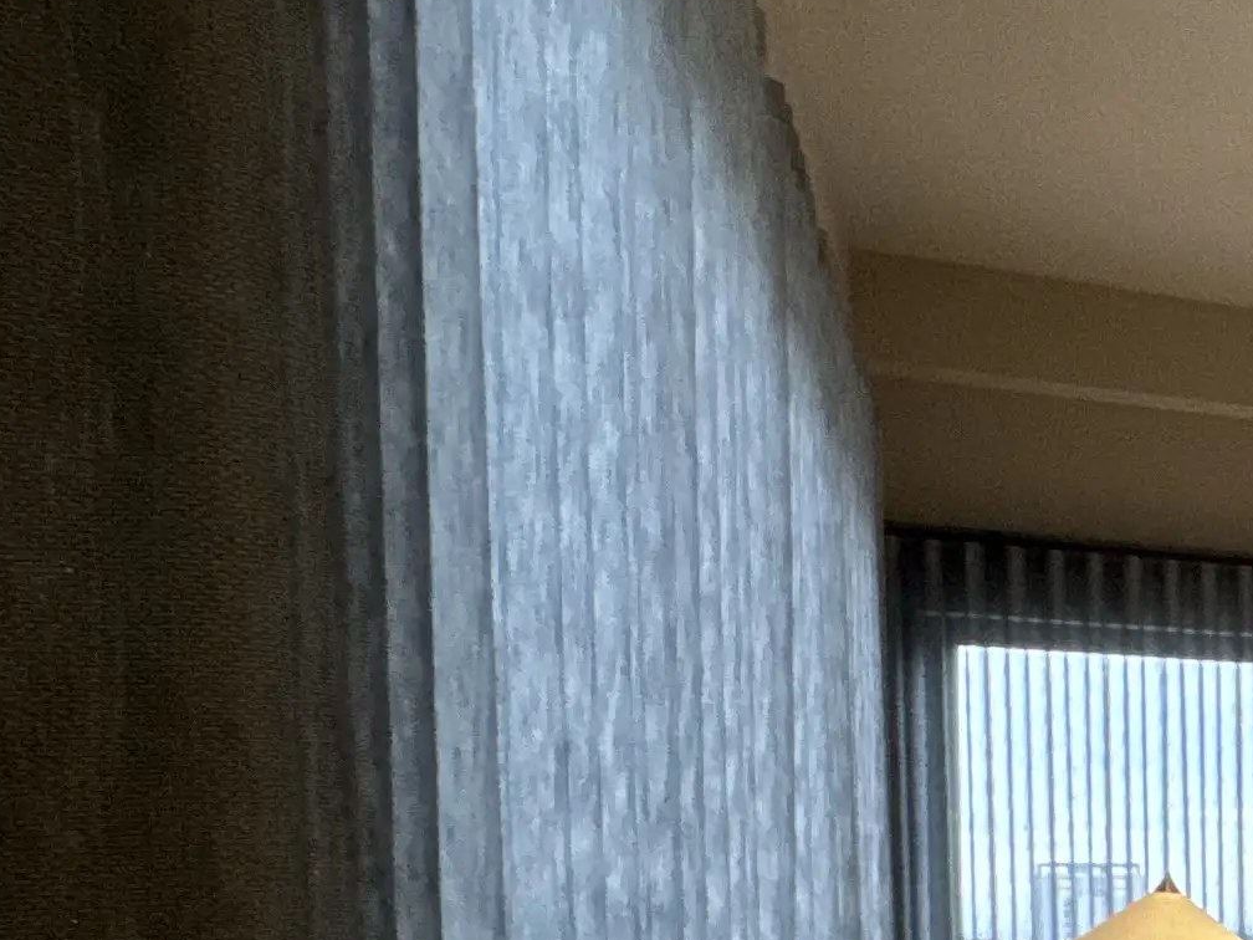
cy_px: 987
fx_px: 2027
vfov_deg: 24.6
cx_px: 2356
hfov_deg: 20.7
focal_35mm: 56
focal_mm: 2.22
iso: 250
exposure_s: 1/99
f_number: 2.2
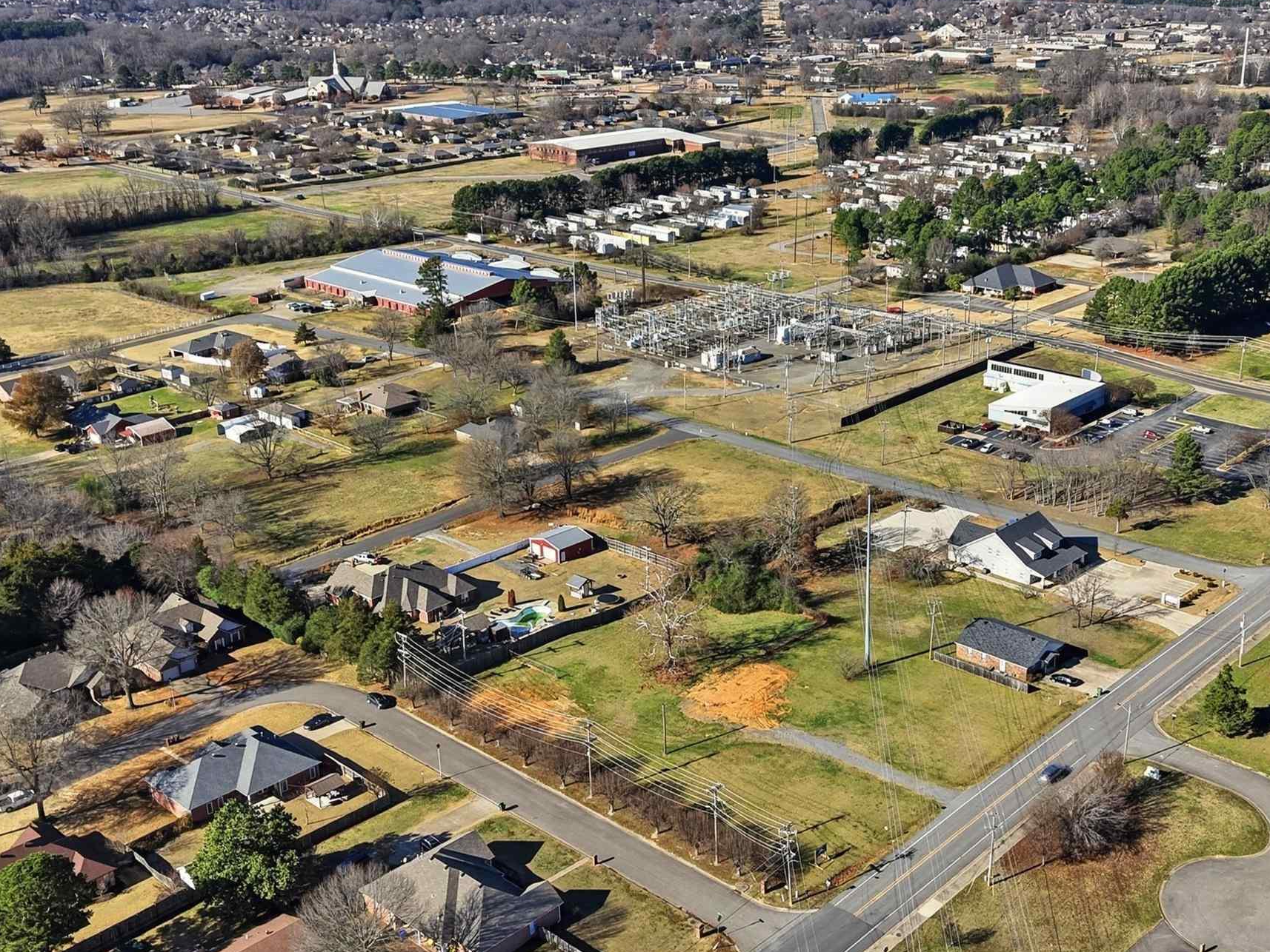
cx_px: 777
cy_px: 467
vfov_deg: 34.4
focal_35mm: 42
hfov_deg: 44.5
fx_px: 1541
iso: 150
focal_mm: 8.7
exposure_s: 1/5000
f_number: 1.8
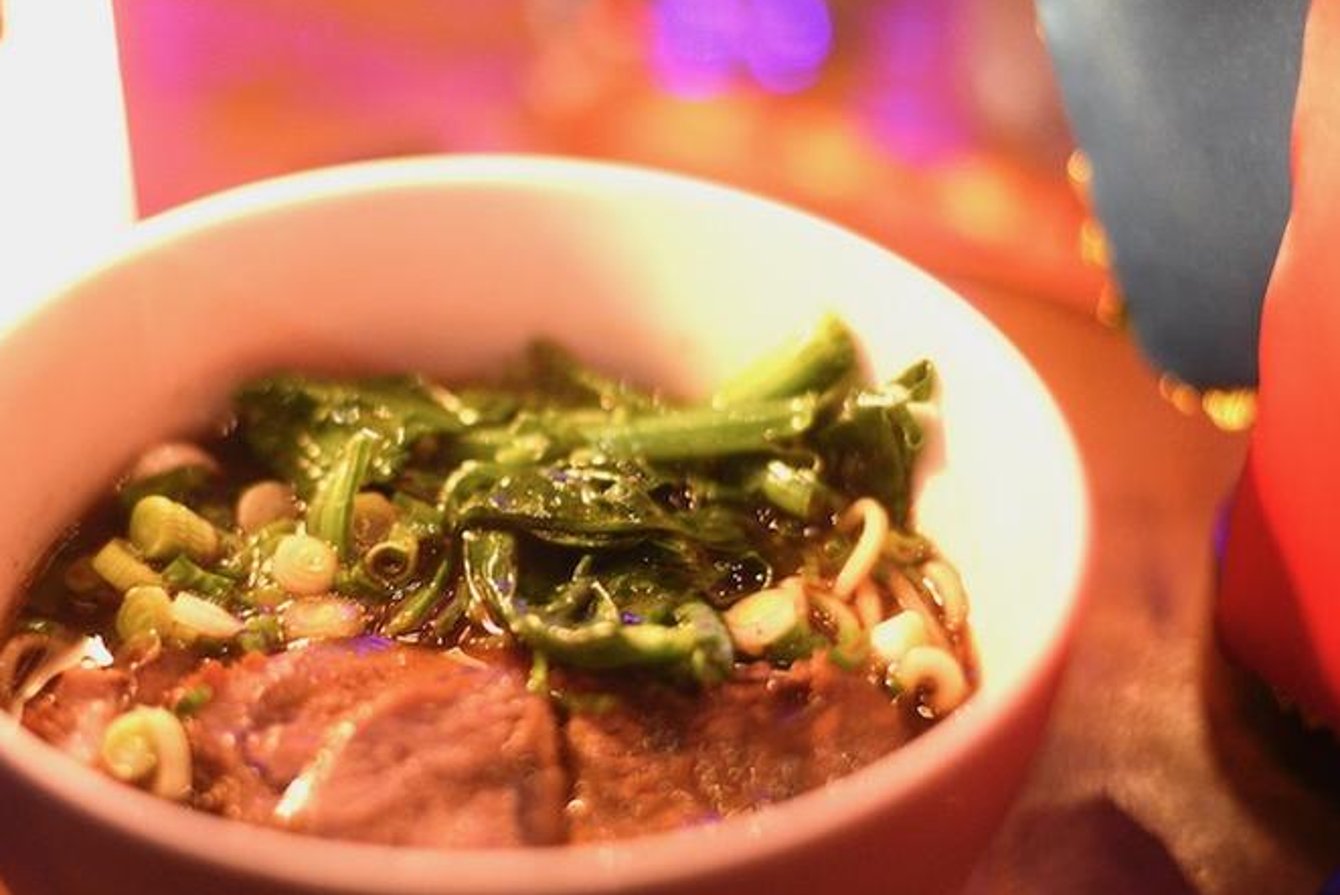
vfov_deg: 19.2
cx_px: 514
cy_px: 527
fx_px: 2644
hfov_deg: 28.4
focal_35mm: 71
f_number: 1.8
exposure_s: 1/100
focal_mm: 50
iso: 4000
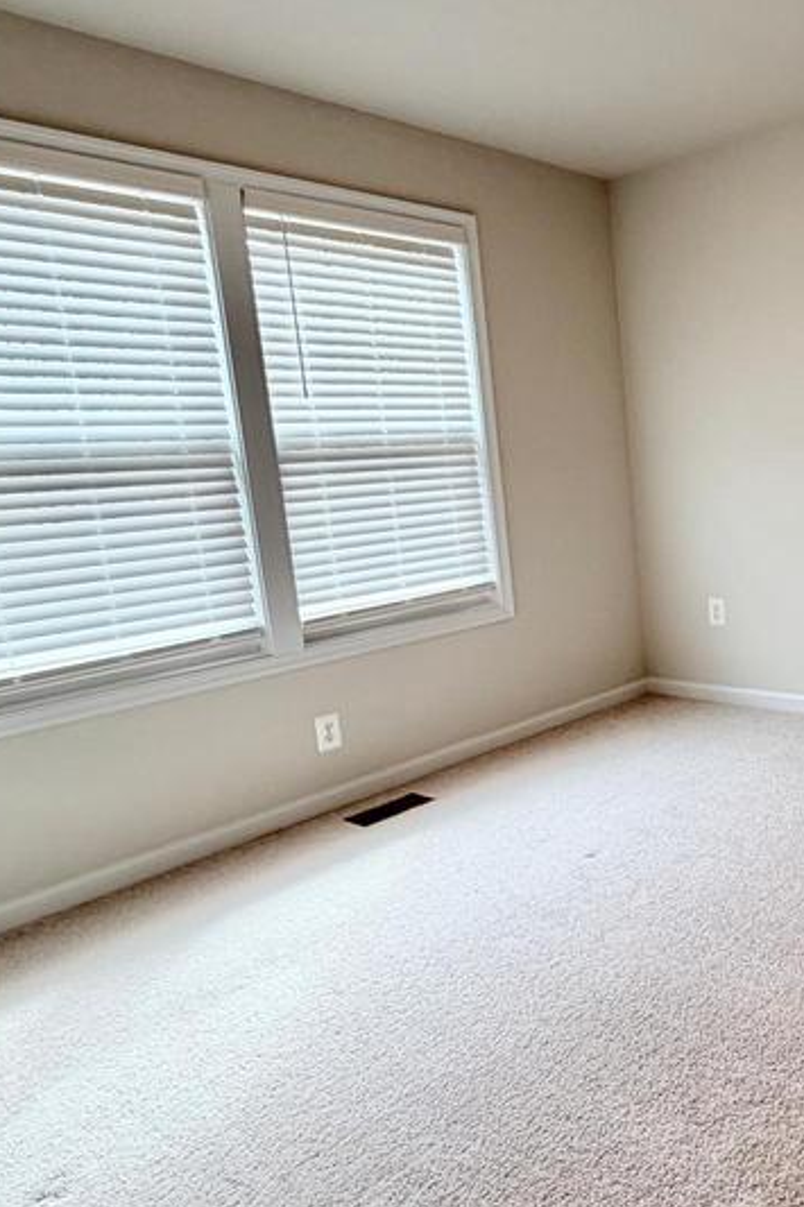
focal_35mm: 28
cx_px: 695
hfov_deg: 43.1
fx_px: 939
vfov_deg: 65.5
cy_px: 611
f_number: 2.2
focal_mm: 2.22
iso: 64
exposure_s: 1/120
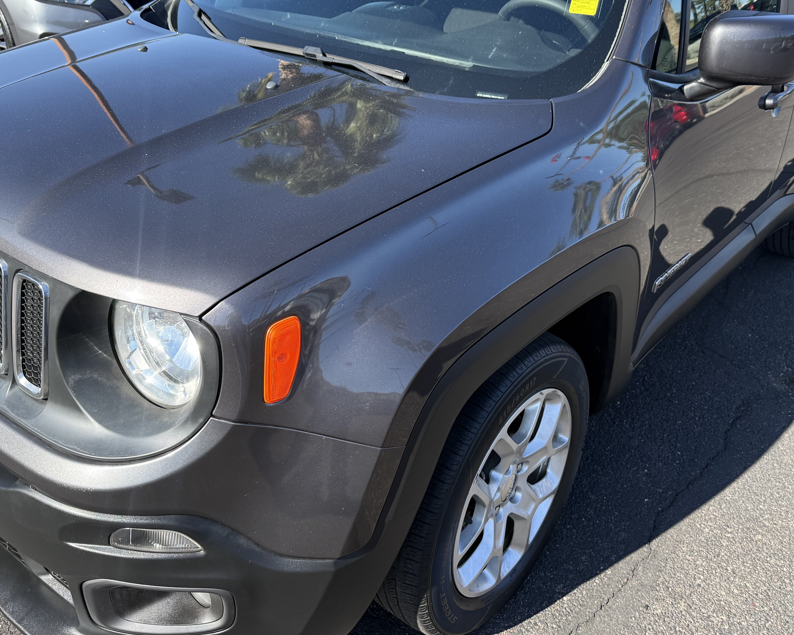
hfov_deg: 52.8
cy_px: 231
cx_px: 370
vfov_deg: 43.0
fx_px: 799
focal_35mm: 34
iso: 100
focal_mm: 6.76
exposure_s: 1/1464
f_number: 1.78
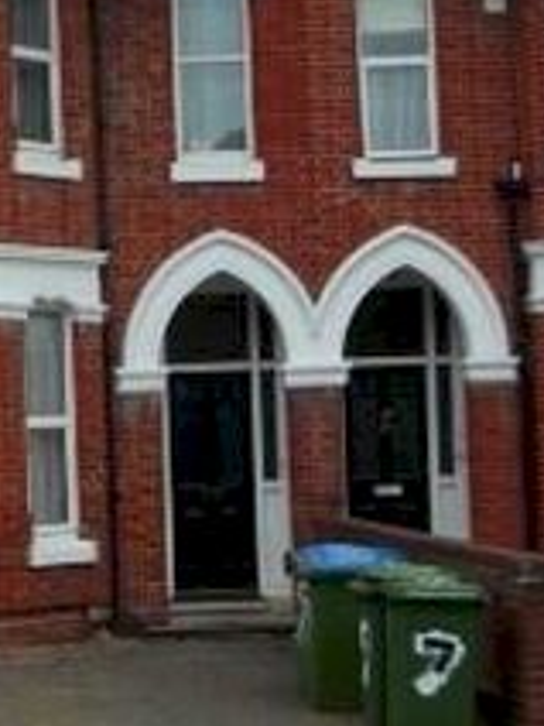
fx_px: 2074
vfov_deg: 19.8
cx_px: -92
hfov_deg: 14.5
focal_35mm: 99
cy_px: 368
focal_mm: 5.2
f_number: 4
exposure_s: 1/200
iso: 100
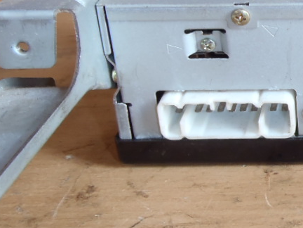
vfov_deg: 17.5
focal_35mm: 83
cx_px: 395
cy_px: 28
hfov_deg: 21.3
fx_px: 727
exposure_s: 1/30
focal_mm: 5
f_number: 3.9
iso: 100
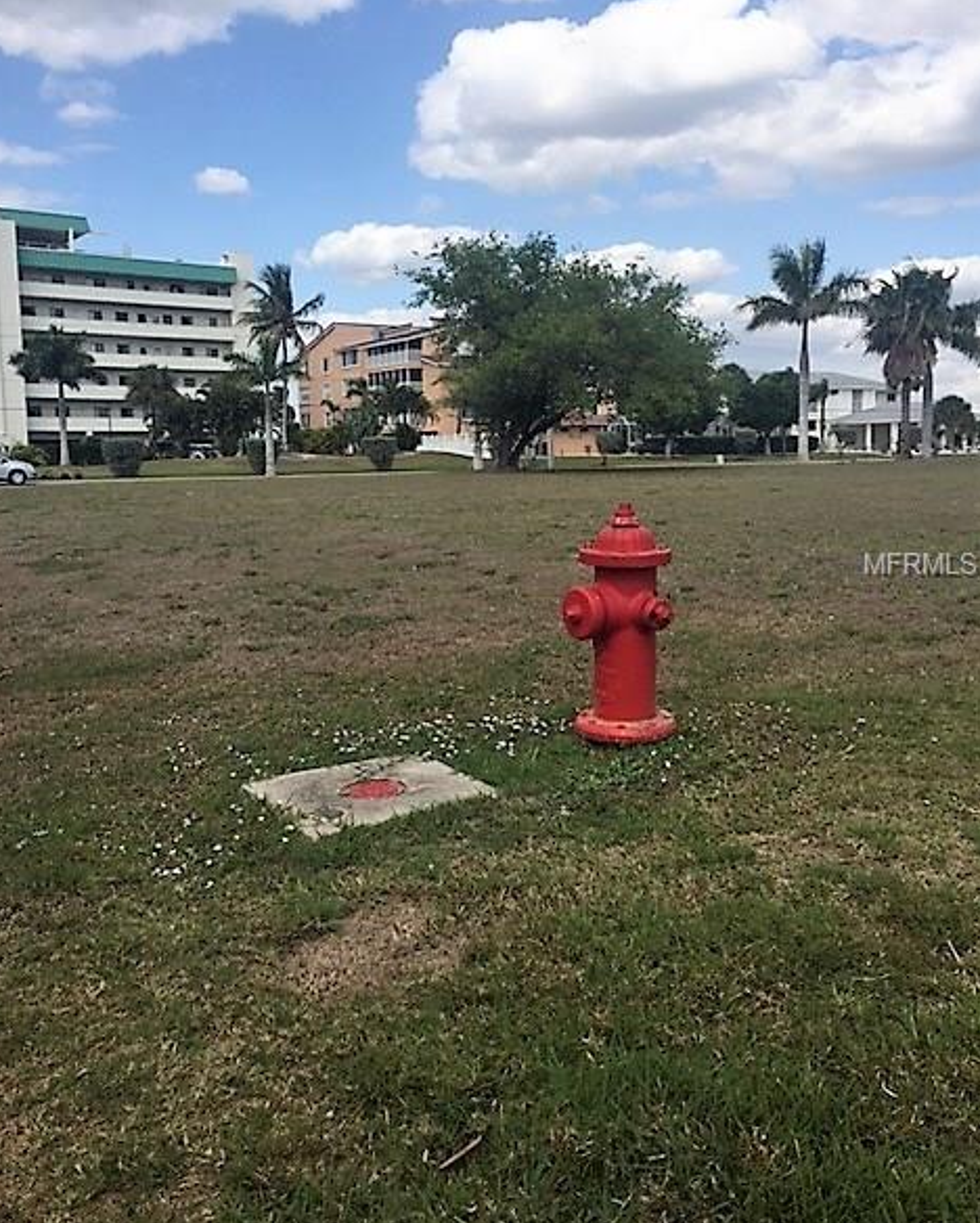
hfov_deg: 47.2
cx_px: 488
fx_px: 1123
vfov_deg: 57.1
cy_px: 565
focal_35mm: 31
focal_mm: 4.15
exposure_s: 1/1980
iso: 32
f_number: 2.2
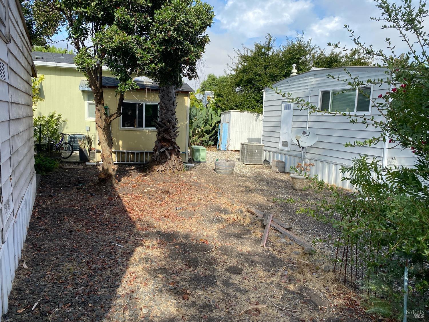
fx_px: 322
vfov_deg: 53.1
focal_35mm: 26
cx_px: 214
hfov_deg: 67.3
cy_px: 161
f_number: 1.8
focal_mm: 4.25
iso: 32
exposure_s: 1/1504
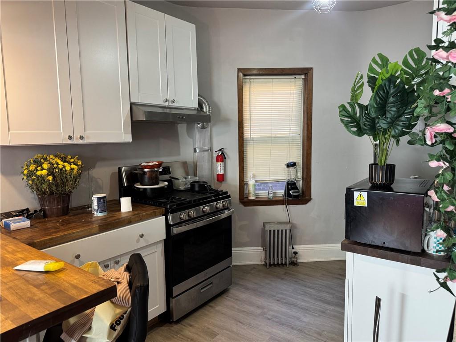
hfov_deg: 71.6
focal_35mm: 24
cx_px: 228
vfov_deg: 56.8
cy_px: 171
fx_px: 316
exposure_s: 1/60
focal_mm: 6.76
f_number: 1.78
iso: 200
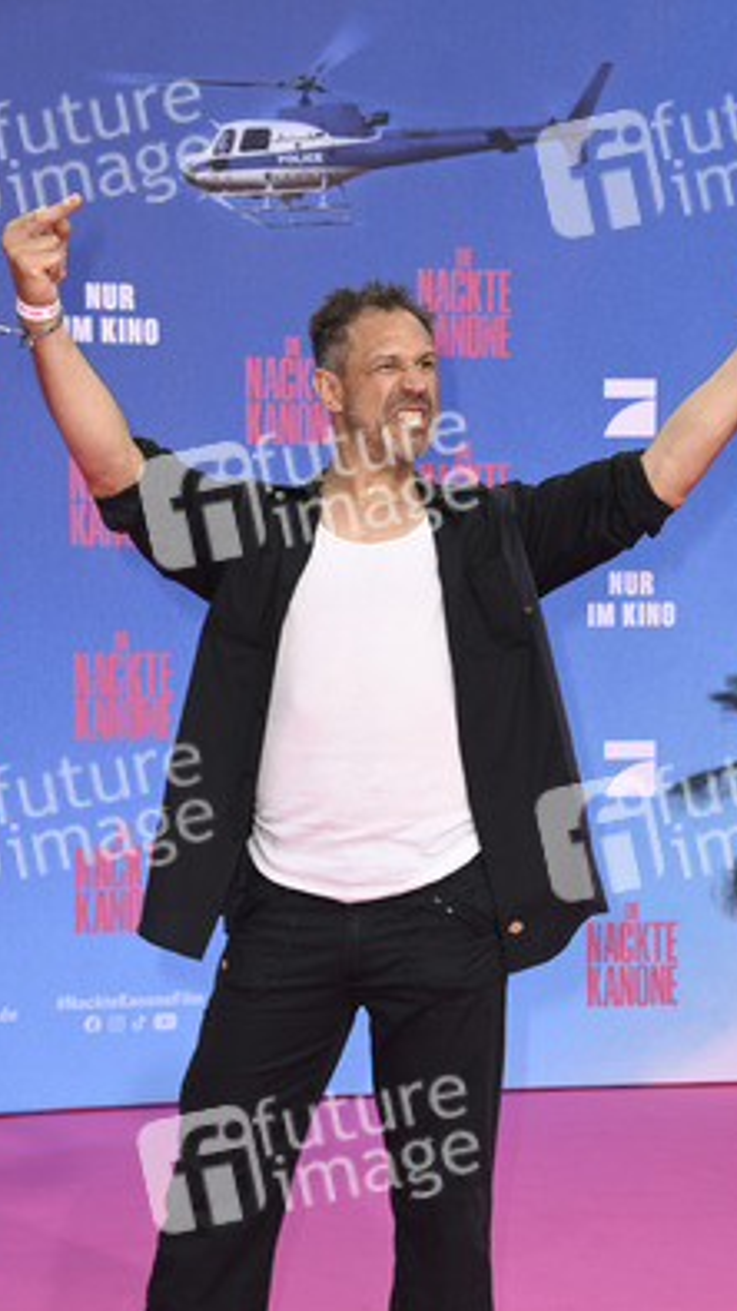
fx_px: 3129
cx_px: 405
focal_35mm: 90
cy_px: 657
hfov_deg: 13.4
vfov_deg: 23.7
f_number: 6.3
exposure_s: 1/250
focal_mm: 85
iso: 250
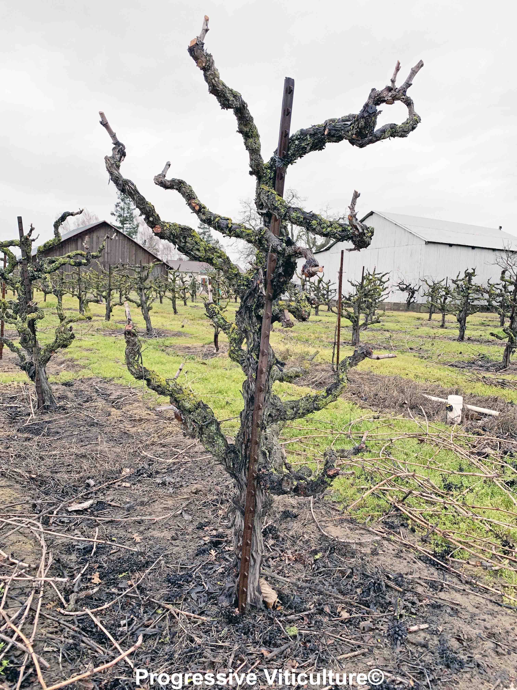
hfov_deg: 53.1
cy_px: 345
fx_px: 518
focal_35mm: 26
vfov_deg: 67.3
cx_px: 258
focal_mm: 4.25
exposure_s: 1/122
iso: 25
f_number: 1.8
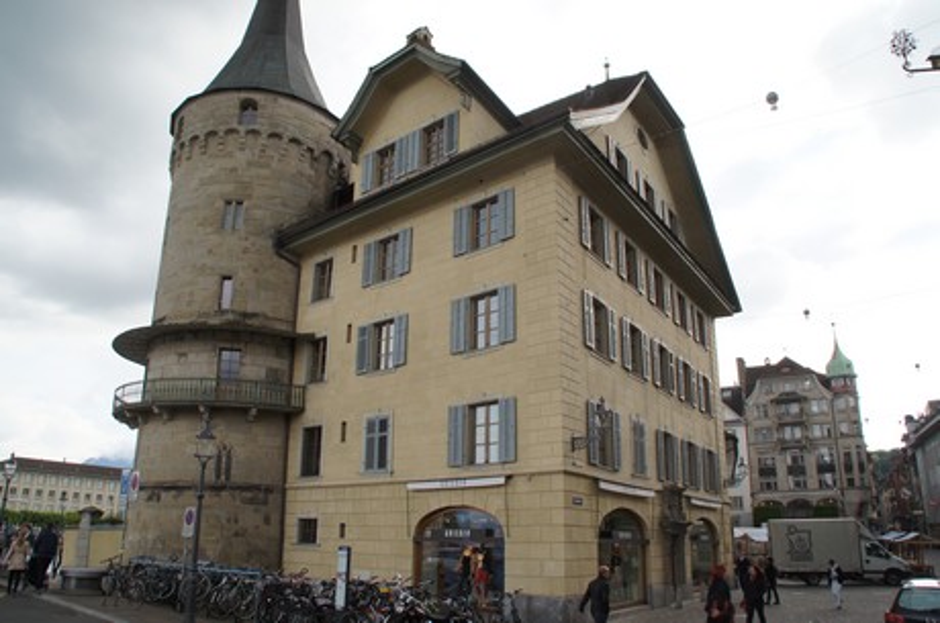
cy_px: 312
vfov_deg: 47.8
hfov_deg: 67.5
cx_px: 470
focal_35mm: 27
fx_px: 704
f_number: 7.1
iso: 100
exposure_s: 1/125
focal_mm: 18
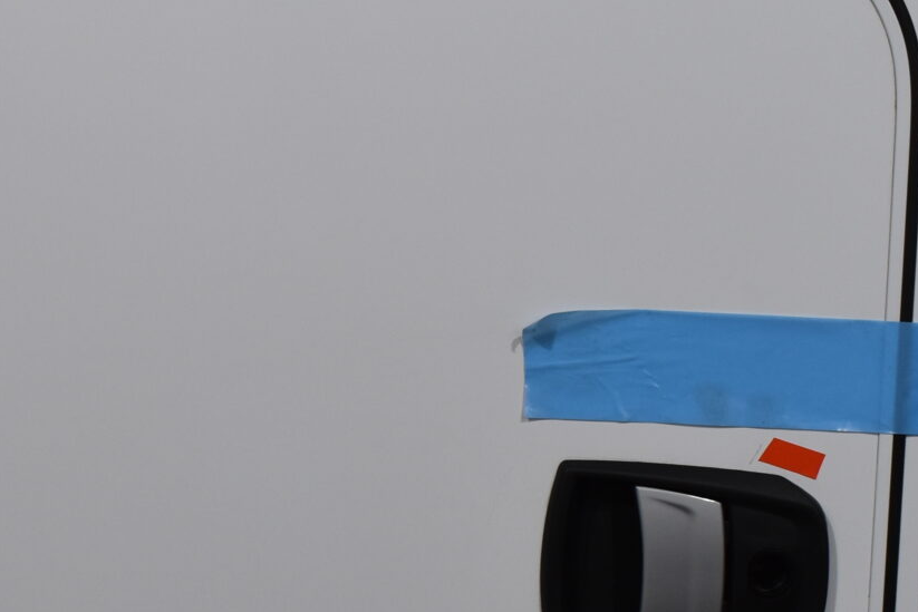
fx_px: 2142
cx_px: 318
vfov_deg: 16.1
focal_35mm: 84
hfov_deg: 24.1
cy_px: 559
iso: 280
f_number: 5.6
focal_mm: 18
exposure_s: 1/125
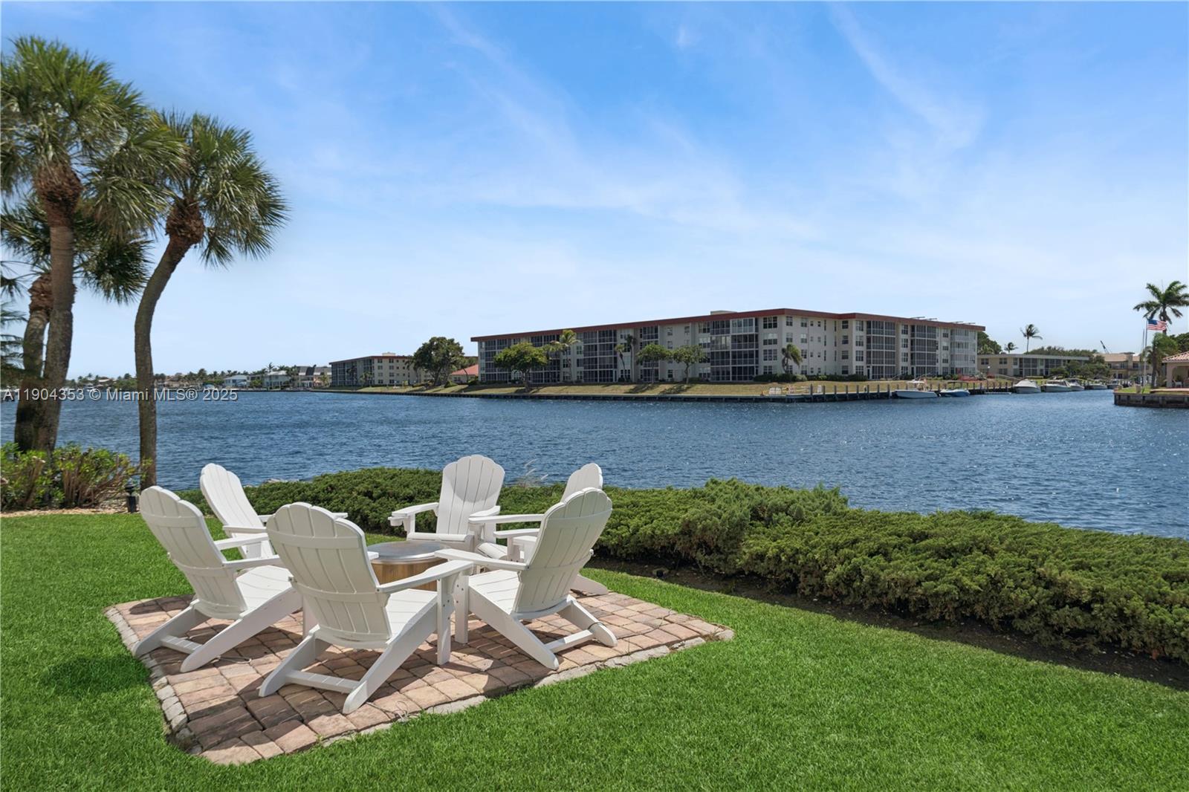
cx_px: 594
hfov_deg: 81.2
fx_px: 693
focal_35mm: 21
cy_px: 396
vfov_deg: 59.5
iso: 100
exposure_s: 1/1600
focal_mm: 21
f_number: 7.1
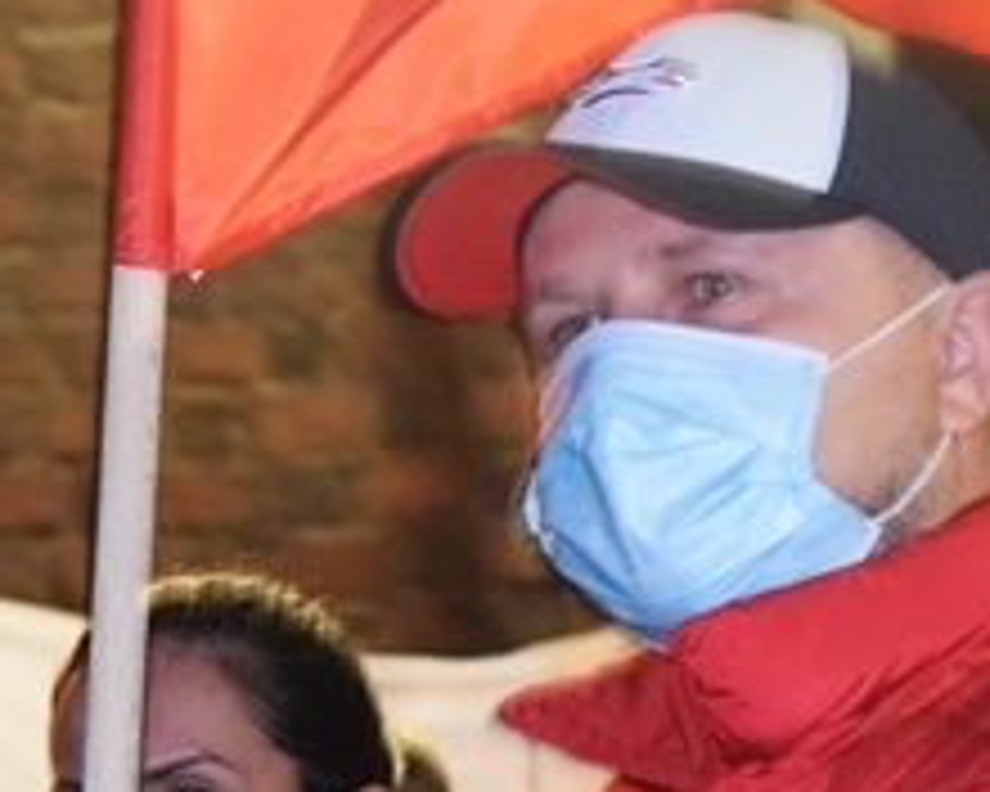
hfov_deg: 7.0
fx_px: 8048
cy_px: 432
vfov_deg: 5.6
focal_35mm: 275
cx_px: 783
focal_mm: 55
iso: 3200
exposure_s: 1/60
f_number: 4
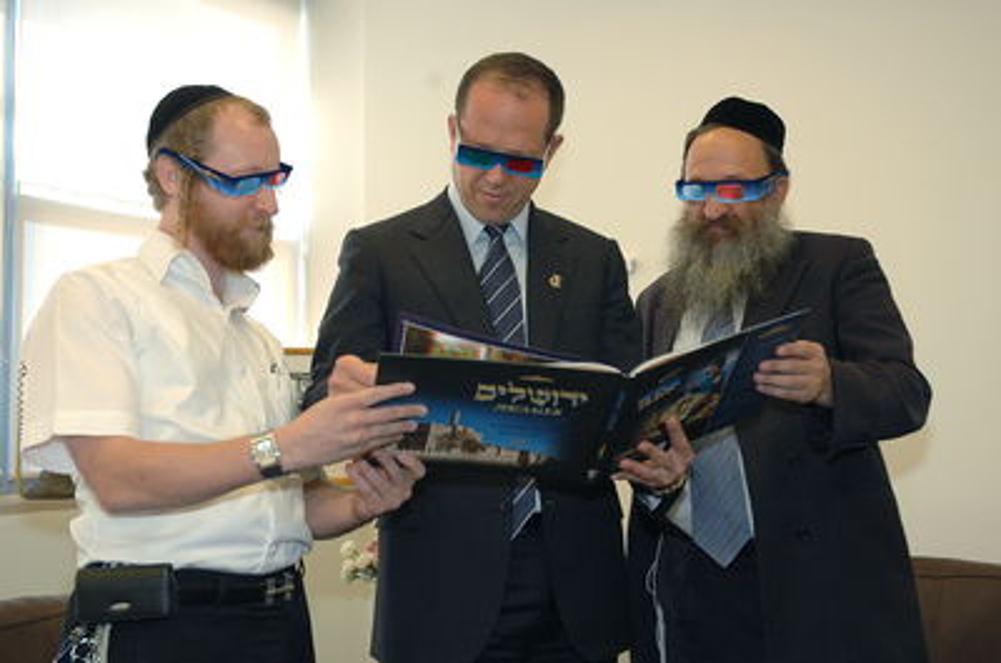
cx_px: 500
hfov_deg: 42.4
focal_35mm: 46
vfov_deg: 28.8
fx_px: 1290
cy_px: 332
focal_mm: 31
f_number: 5.6
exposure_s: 1/125
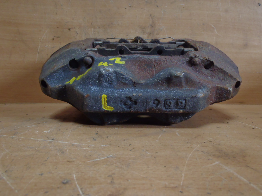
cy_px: 98
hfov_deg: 63.4
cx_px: 131
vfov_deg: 49.7
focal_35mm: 28
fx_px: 212
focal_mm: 5
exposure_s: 1/4
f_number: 3.9
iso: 250
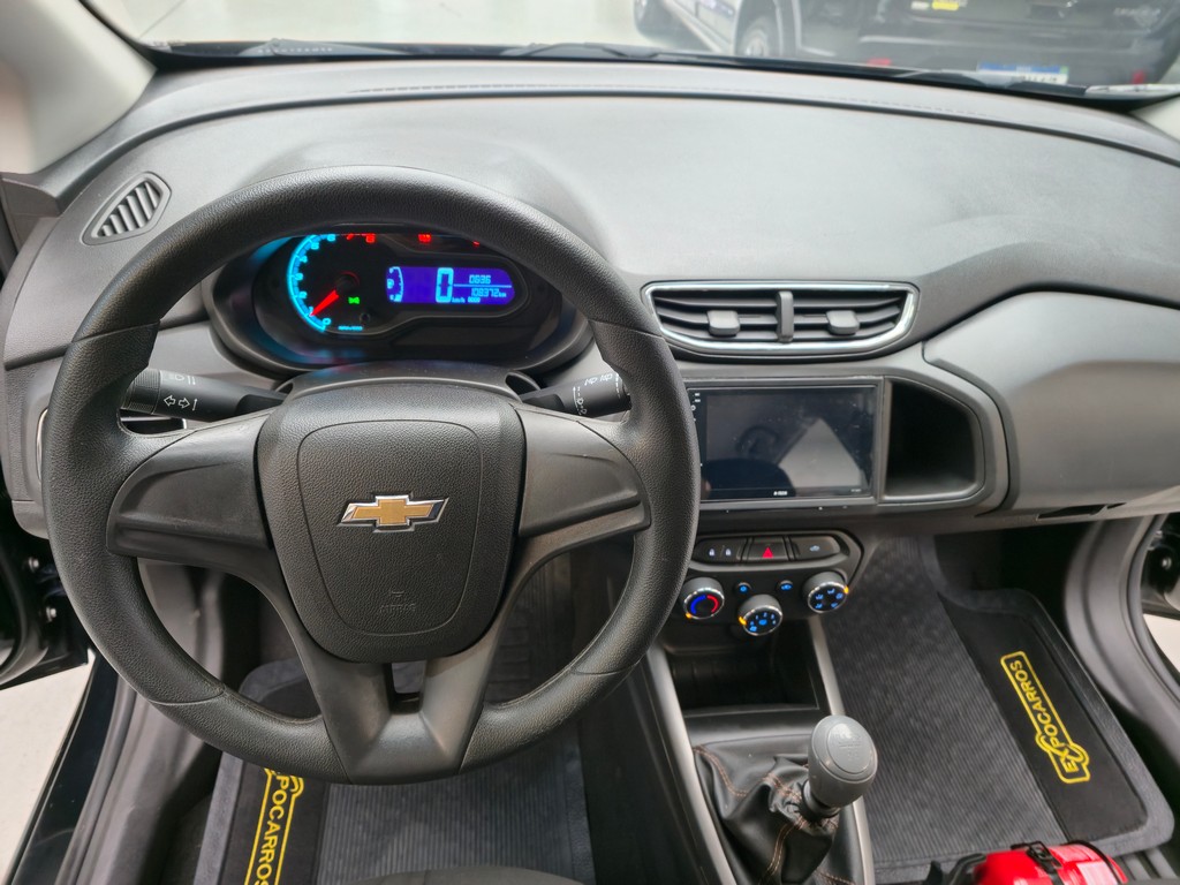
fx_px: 784
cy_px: 442
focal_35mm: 23
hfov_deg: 73.9
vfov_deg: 58.9
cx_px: 590
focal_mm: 6.3
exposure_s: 1/40
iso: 250
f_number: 1.7
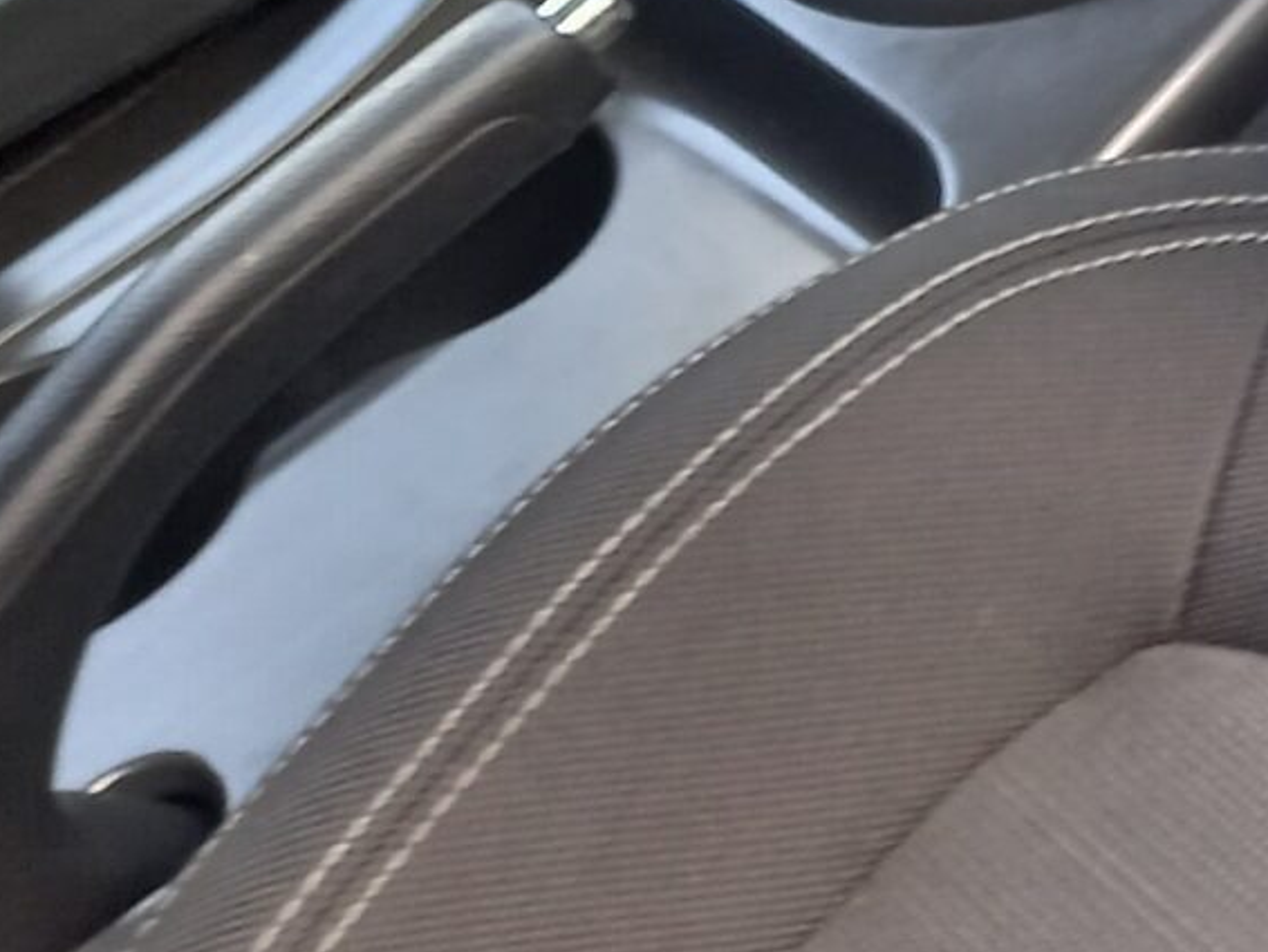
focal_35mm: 113
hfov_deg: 15.4
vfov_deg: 11.7
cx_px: 2135
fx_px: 4141
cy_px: -965
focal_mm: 4.6
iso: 160
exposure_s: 1/40
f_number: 2
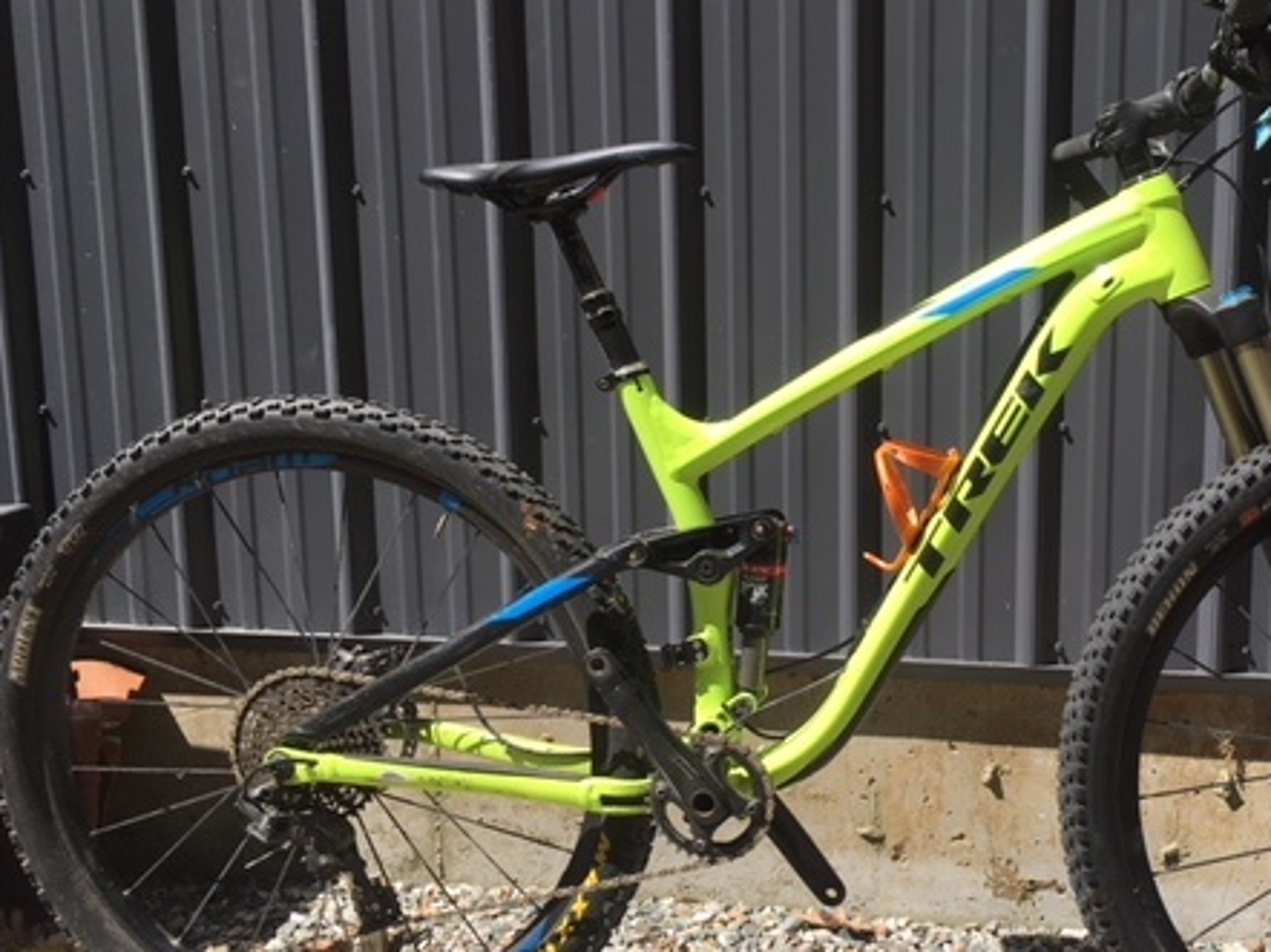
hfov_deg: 43.8
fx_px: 1541
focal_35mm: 42
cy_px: 521
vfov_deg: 34.3
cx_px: 909
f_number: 2.2
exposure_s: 1/1148
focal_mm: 4.15
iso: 25
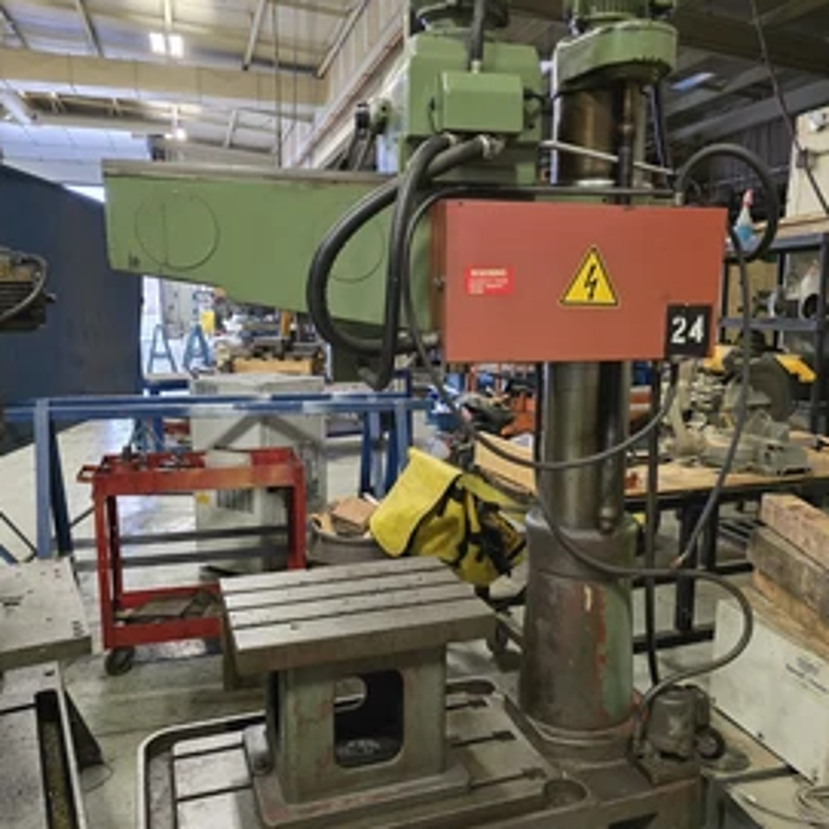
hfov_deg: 54.0
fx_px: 813
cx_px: 453
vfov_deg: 53.9
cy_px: 459
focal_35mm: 30
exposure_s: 1/120
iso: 1000
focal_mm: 6.3
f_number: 1.7
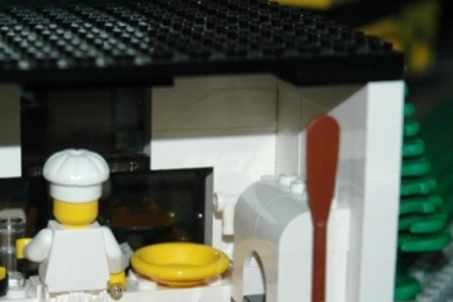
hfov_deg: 14.7
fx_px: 1748
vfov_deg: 9.8
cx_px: 76
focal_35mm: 139
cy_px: 235
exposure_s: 1/60
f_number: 4.5
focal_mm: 48
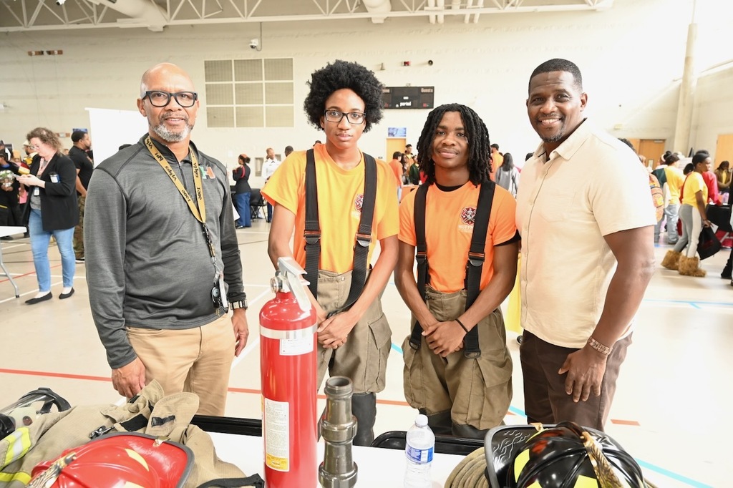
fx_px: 488
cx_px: 366
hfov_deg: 73.8
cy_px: 244
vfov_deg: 53.1
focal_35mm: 24
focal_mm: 24
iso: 3200
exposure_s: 1/200
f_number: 5
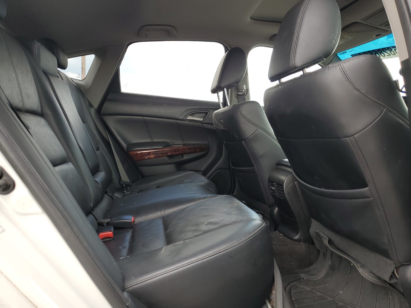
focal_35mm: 26
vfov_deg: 53.1
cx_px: 206
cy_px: 154
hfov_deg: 67.3
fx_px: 309
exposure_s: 1/192
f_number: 1.5
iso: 50
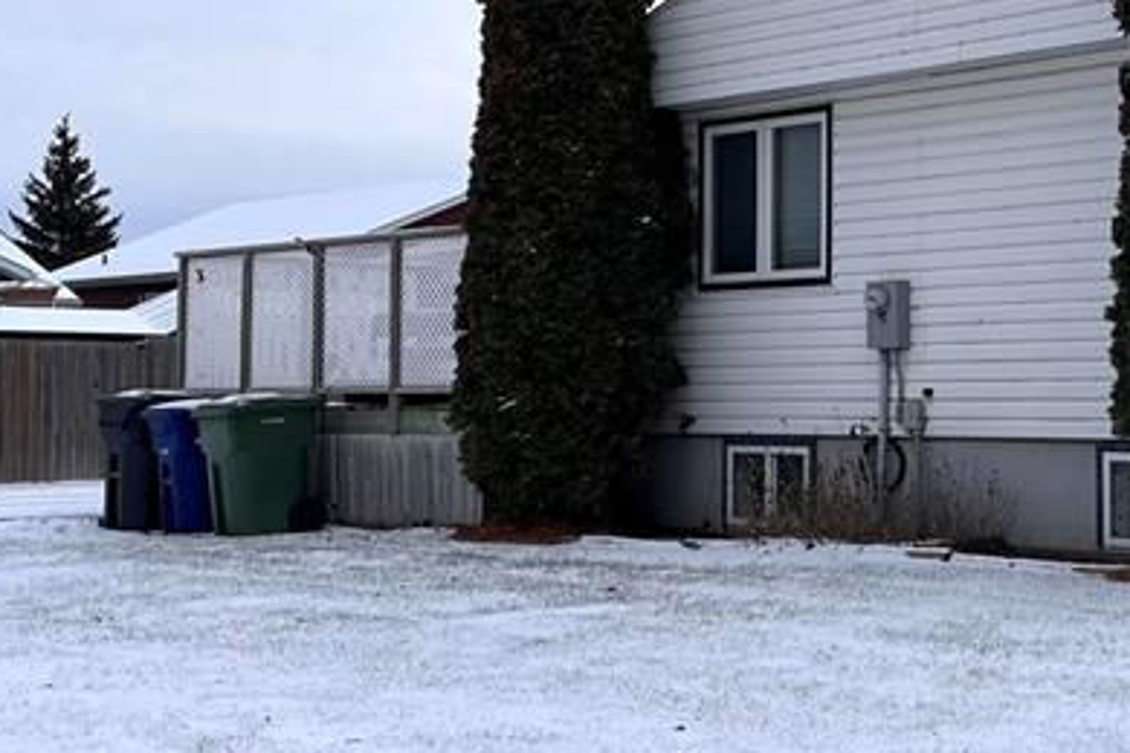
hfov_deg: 27.7
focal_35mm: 71
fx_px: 2228
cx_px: 956
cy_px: 249
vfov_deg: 19.1
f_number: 1.6
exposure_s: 1/1294
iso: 50
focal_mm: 5.1
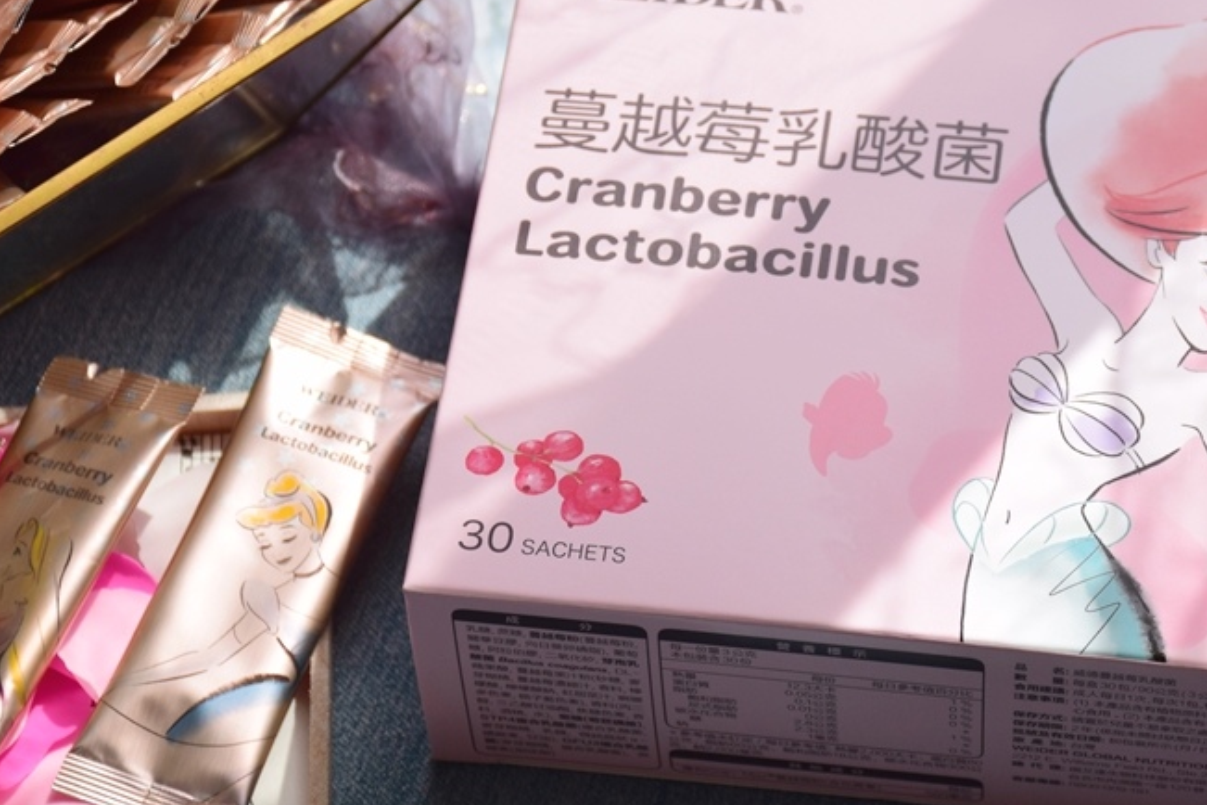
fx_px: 5096
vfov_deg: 9.0
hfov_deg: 13.5
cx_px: 851
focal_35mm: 152
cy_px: 309
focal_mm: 66
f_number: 7.1
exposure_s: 1/800
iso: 400
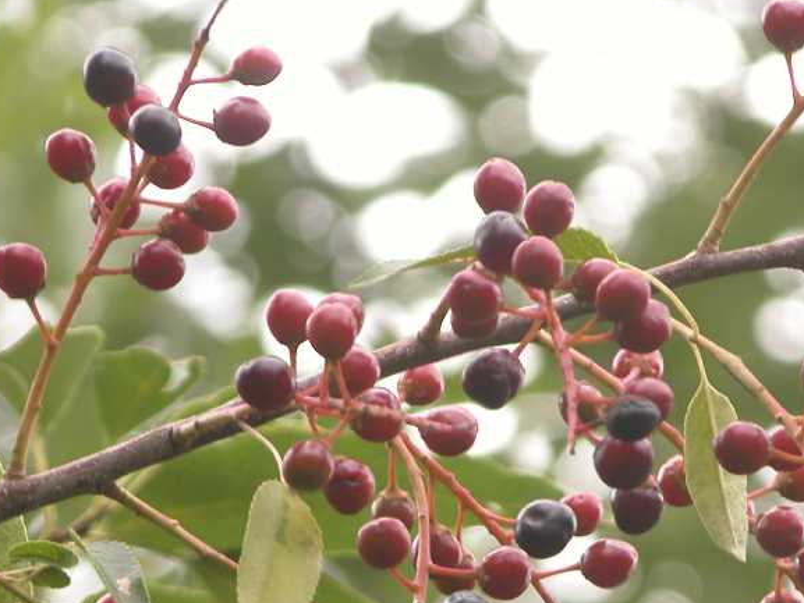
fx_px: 14427
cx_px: 429
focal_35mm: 621
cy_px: 542
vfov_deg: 2.4
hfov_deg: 3.2
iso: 100
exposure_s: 1/157
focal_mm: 71.2
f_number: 4.2
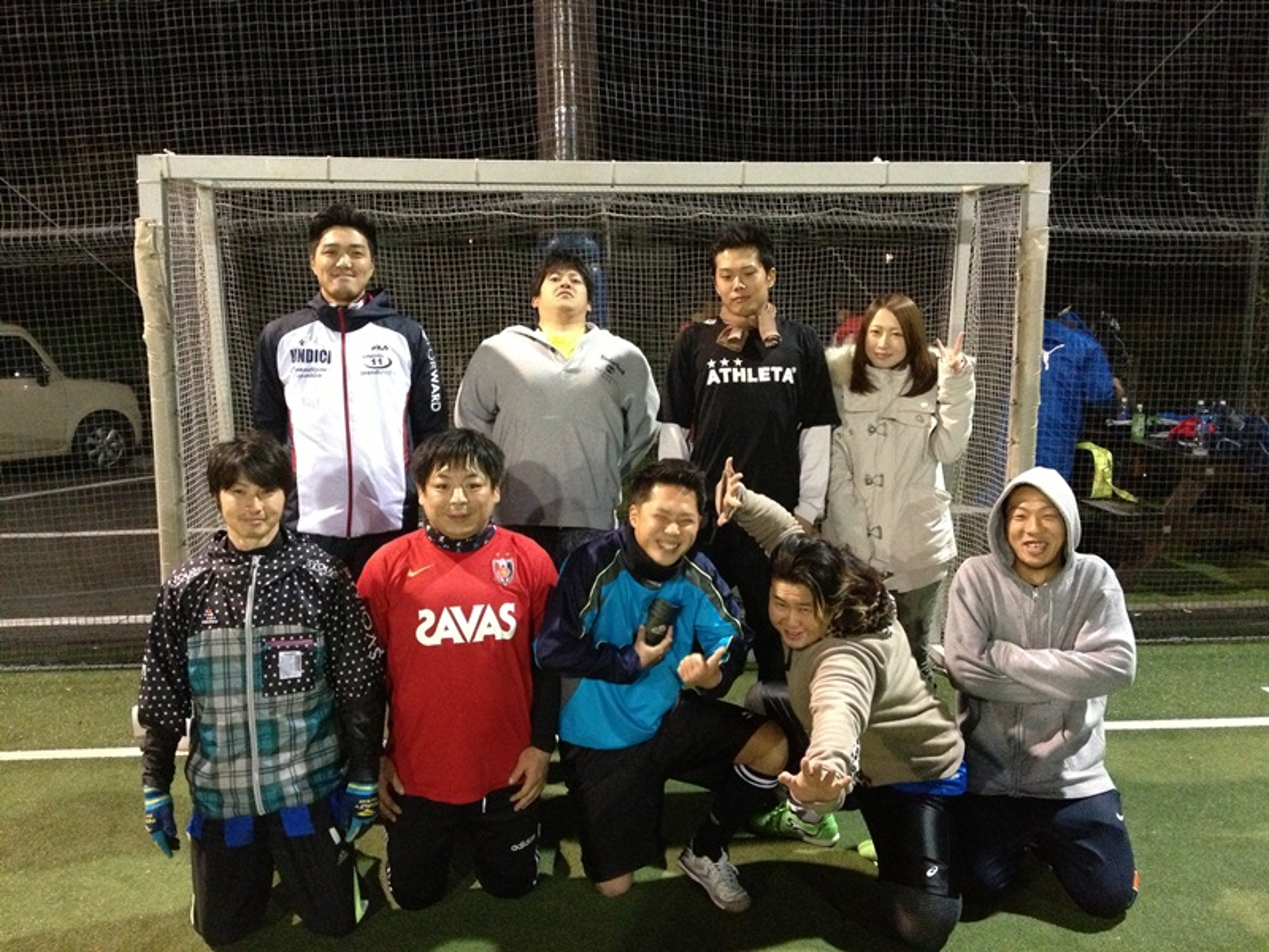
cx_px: 634
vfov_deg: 40.7
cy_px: 476
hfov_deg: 52.6
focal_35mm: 35
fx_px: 1283
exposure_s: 1/15
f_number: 2.4
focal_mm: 4.28
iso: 640
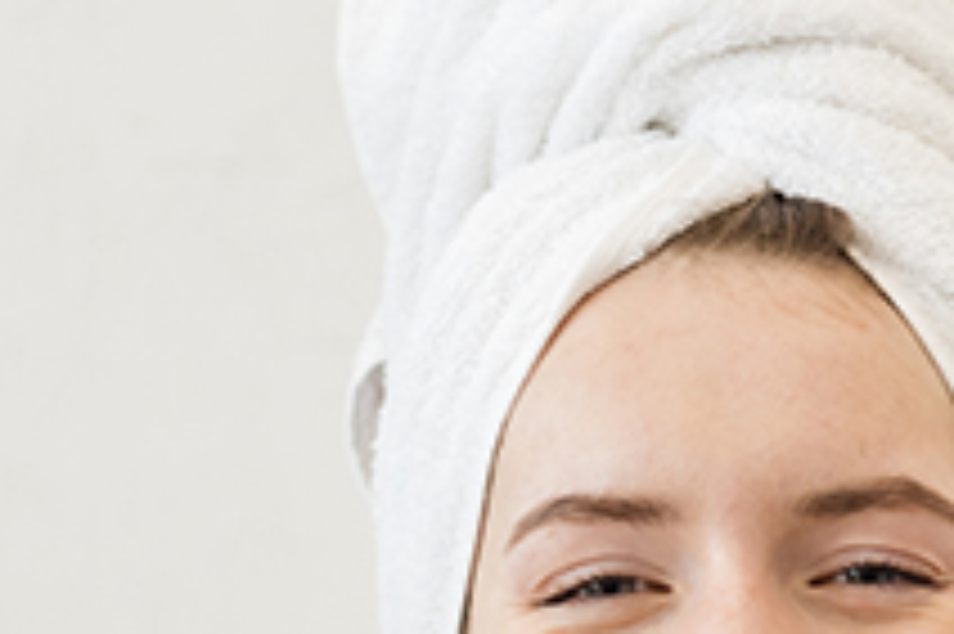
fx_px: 4925
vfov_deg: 7.3
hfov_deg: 10.8
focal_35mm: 186
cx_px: 1262
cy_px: 859
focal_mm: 50
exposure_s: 1/160
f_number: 4
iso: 500
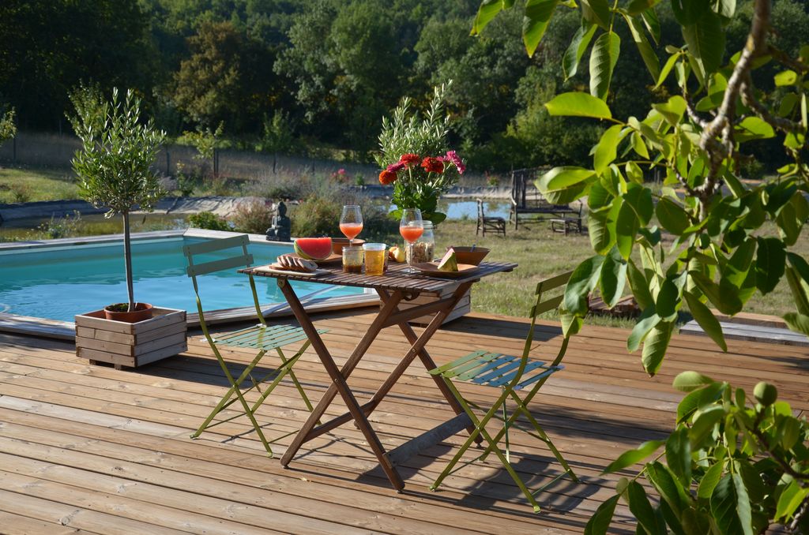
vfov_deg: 25.6
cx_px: 404
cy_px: 268
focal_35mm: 52
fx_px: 1177
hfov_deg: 37.9
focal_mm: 35
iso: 100
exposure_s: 1/500
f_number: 4.5
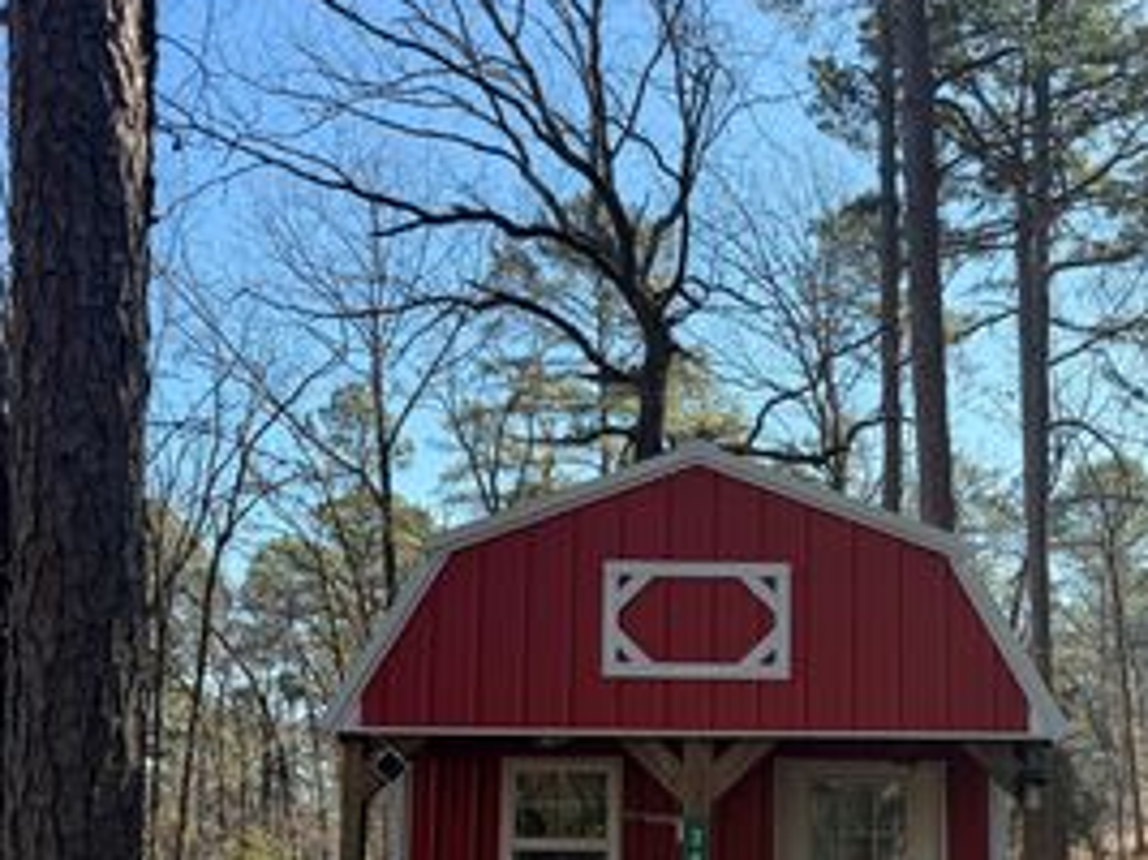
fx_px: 1492
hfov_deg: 41.8
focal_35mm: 45
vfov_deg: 31.5
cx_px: 722
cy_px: 669
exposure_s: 1/1385
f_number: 1.78
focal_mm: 6.76
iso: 100
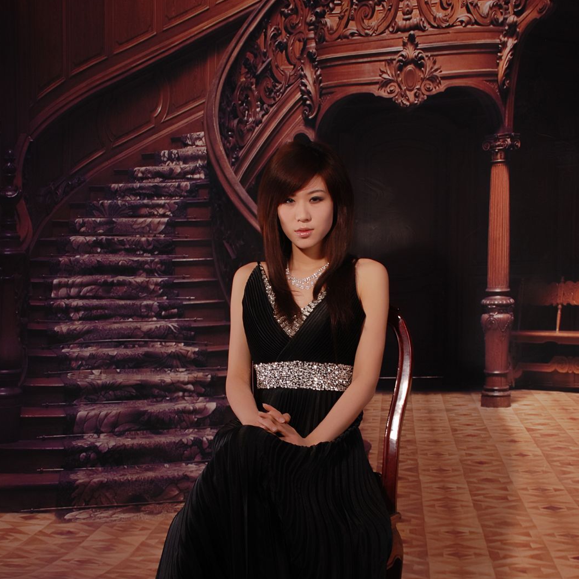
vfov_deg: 28.6
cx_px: 289
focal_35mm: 60
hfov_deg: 28.8
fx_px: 1129
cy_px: 386
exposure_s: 1/8
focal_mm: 31
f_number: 9
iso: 100
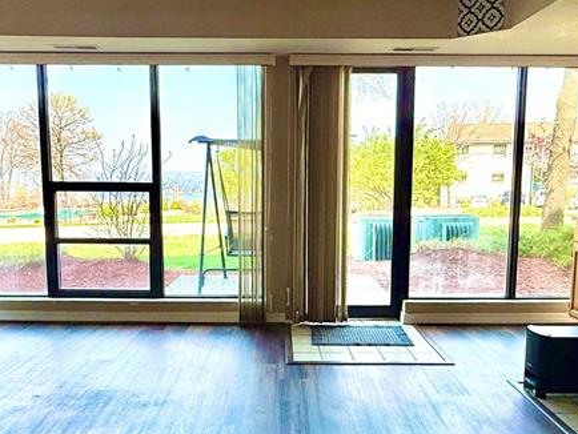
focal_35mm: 33
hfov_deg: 55.3
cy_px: 245
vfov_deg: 42.9
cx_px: 288
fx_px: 551
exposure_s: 1/468
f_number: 2.2
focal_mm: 2.22
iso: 50
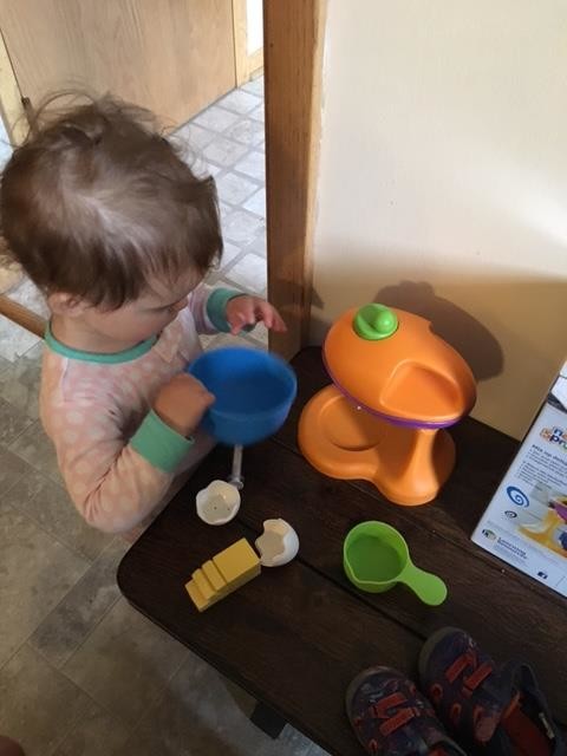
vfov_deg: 61.7
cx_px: 284
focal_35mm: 29
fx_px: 633
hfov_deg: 48.2
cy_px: 378
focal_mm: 4.15
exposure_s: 1/15
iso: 250
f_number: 2.2
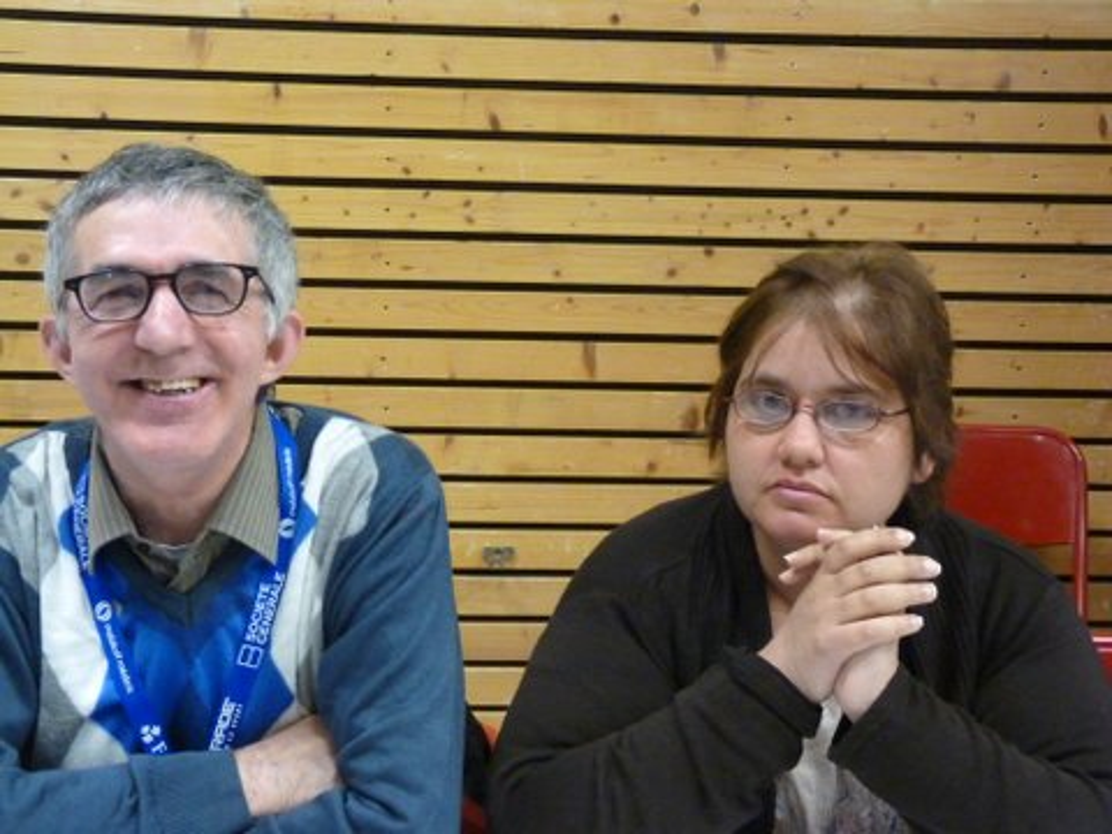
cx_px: 556
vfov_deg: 27.5
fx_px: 1703
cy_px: 417
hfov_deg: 36.2
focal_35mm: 53
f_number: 3.2
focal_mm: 9.5
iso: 800
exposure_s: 1/30
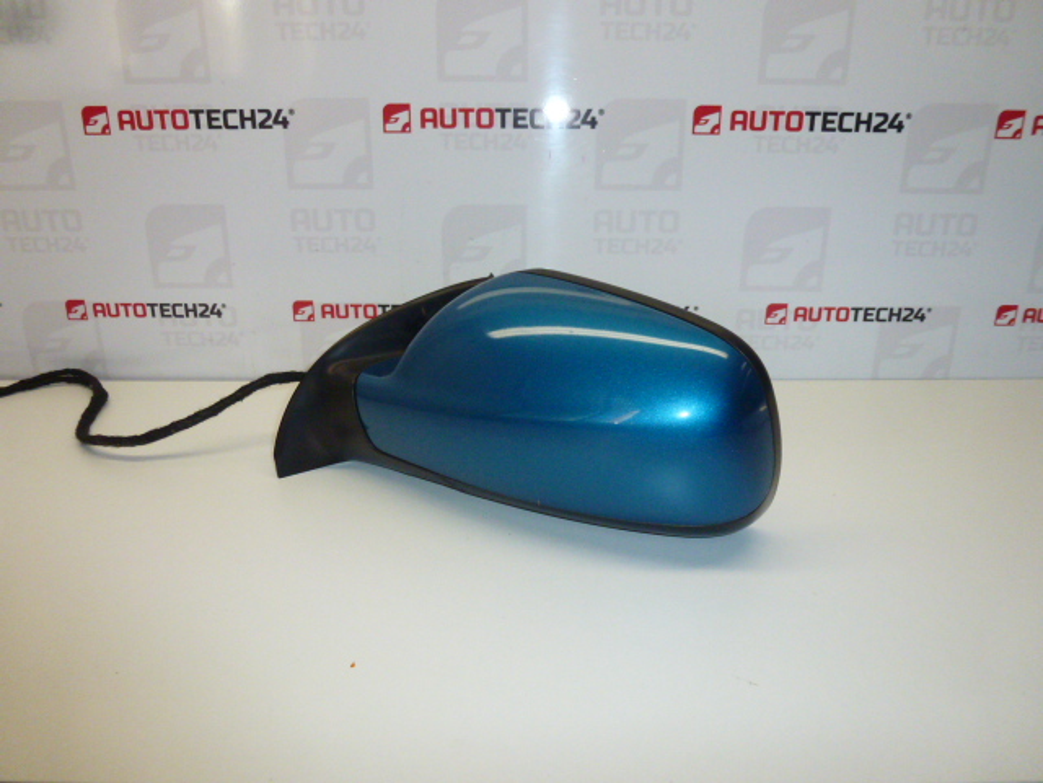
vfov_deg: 56.8
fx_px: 723
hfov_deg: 71.6
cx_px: 522
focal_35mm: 24
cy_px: 392
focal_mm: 4.3
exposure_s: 1/400
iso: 400
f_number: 3.3
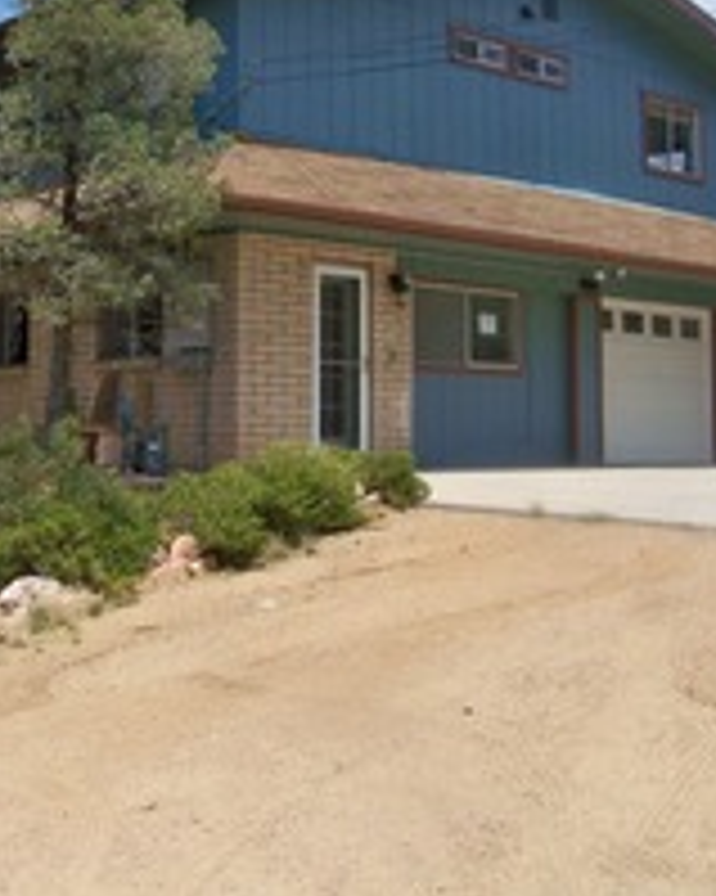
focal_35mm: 56
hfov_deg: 26.4
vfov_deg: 33.4
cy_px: 315
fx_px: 1484
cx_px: 108
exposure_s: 1/1000
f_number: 4
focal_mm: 5.85
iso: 64
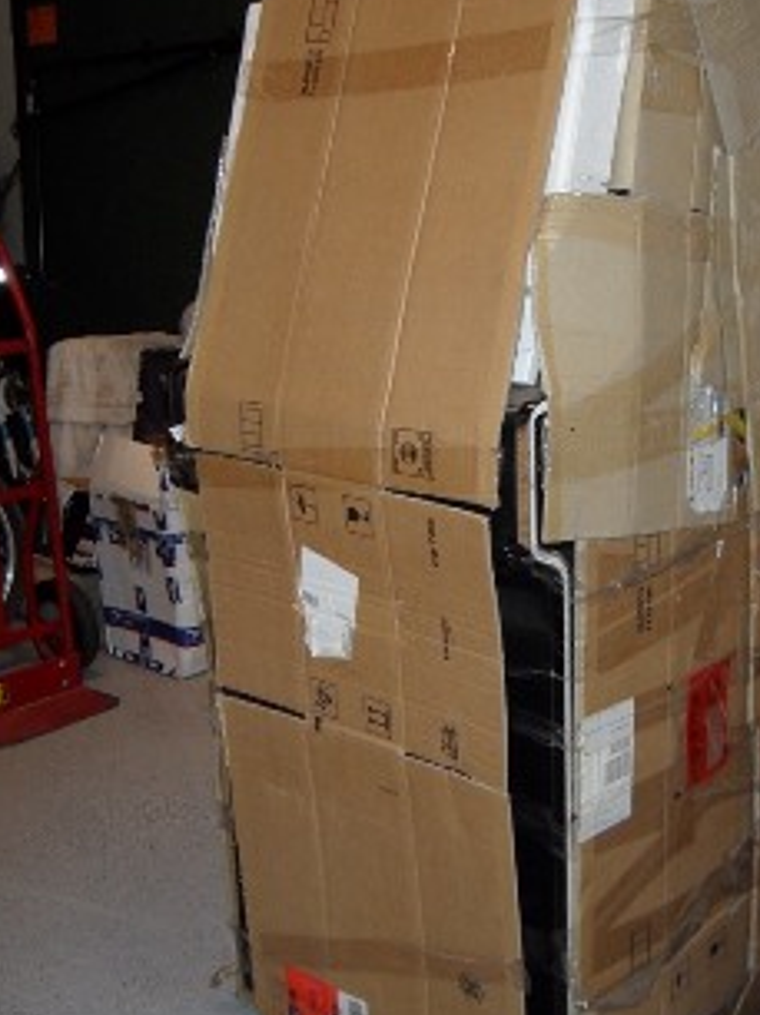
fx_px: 1202
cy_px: 531
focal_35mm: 41
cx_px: 528
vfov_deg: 45.8
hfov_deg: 34.6
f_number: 3.4
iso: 200
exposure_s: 1/45
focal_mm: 5
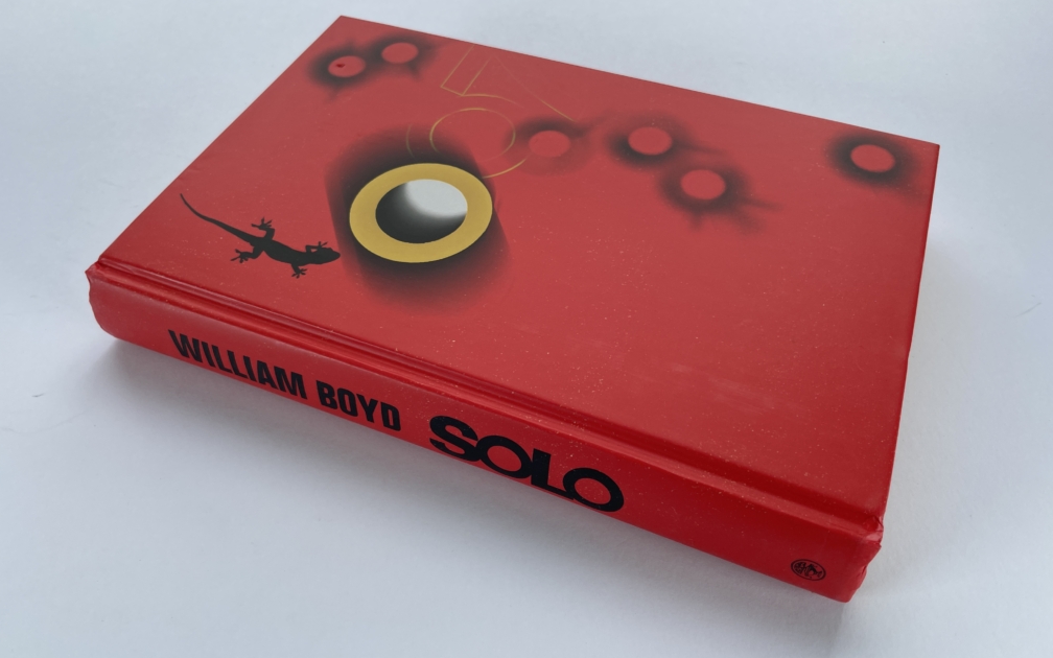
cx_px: 530
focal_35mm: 28
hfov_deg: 66.5
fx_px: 804
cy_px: 310
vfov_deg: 44.5
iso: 32
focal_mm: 4.2
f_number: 1.6
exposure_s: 1/148
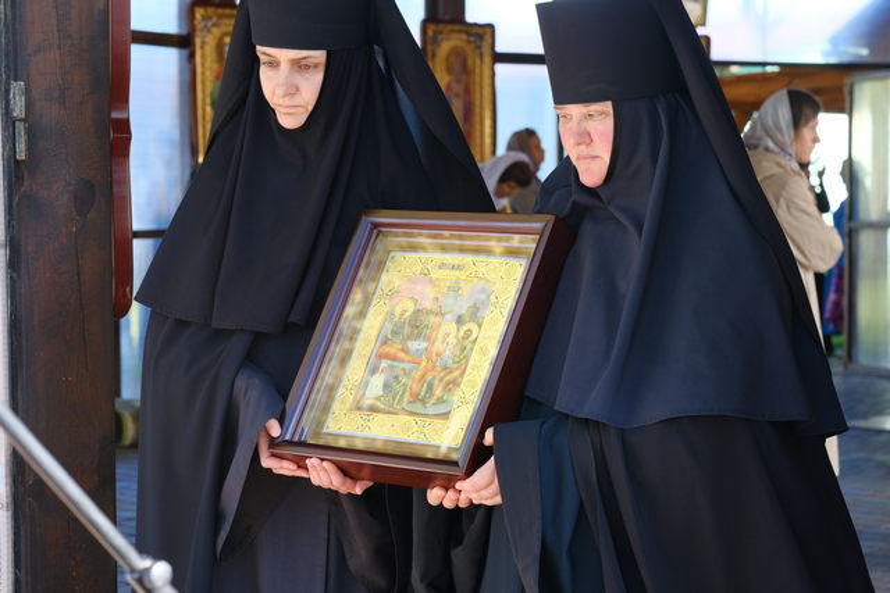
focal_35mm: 84
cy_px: 296
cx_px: 445
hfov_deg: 24.2
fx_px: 2077
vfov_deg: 16.3
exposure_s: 1/90
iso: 400
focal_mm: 56
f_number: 5.6
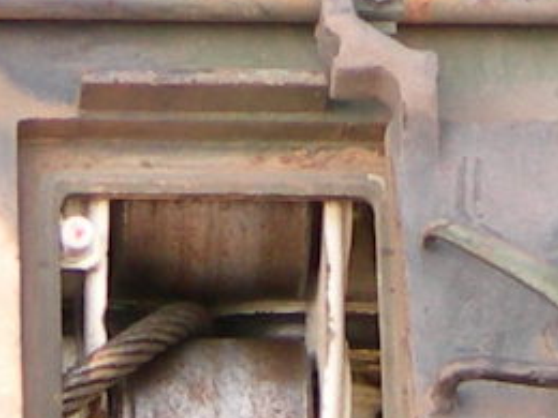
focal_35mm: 402
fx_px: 6480
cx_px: 253
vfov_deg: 3.7
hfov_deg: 4.9
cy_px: -289
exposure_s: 1/171
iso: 50
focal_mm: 10.6
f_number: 3.2
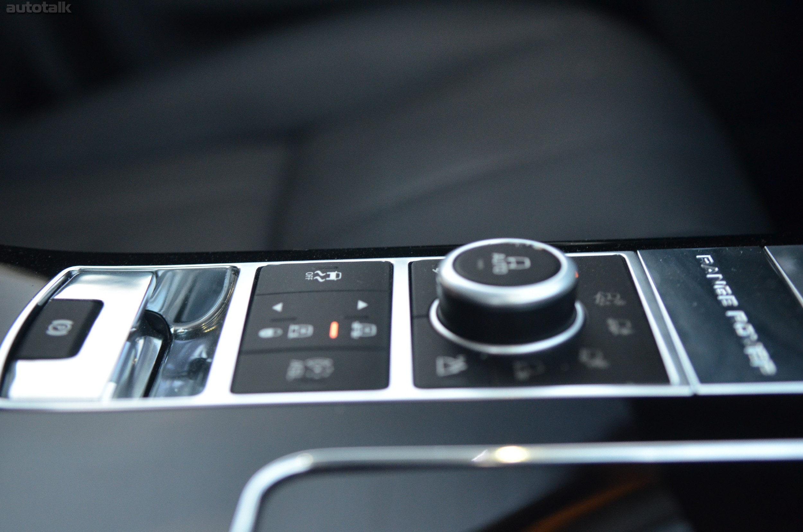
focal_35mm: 52
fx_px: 1169
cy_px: 266
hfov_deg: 37.9
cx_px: 402
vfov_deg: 25.6
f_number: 2.8
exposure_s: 1/40
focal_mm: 35
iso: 1600
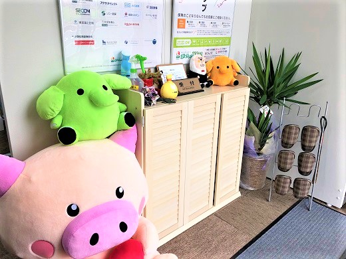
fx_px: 280
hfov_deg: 63.4
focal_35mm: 28
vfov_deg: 49.7
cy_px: 130
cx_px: 173
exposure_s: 1/138
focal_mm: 3.99
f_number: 1.8
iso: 20
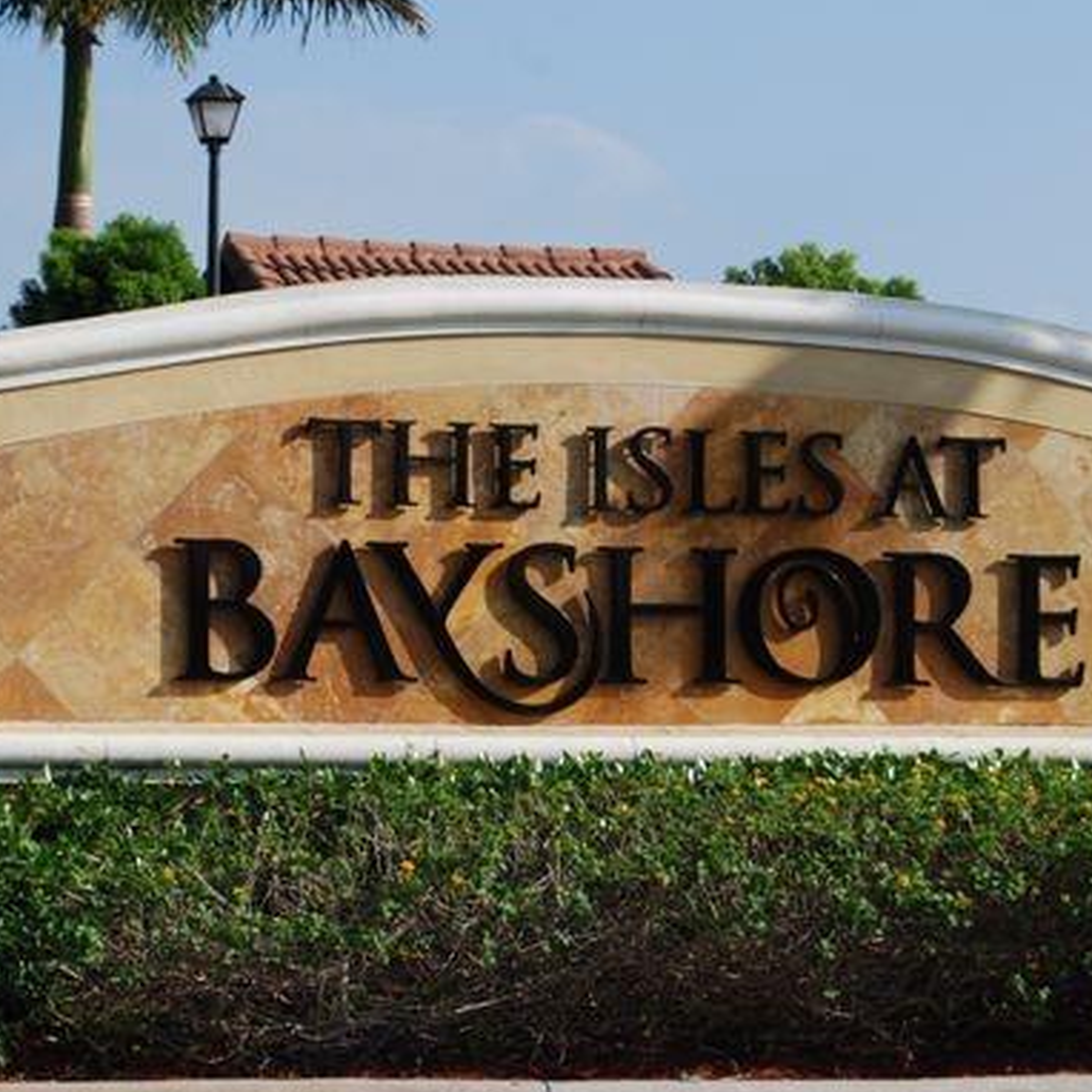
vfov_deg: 14.8
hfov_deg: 14.8
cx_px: 483
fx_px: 4201
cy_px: 557
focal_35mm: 118
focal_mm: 55
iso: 100
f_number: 8
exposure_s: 1/250
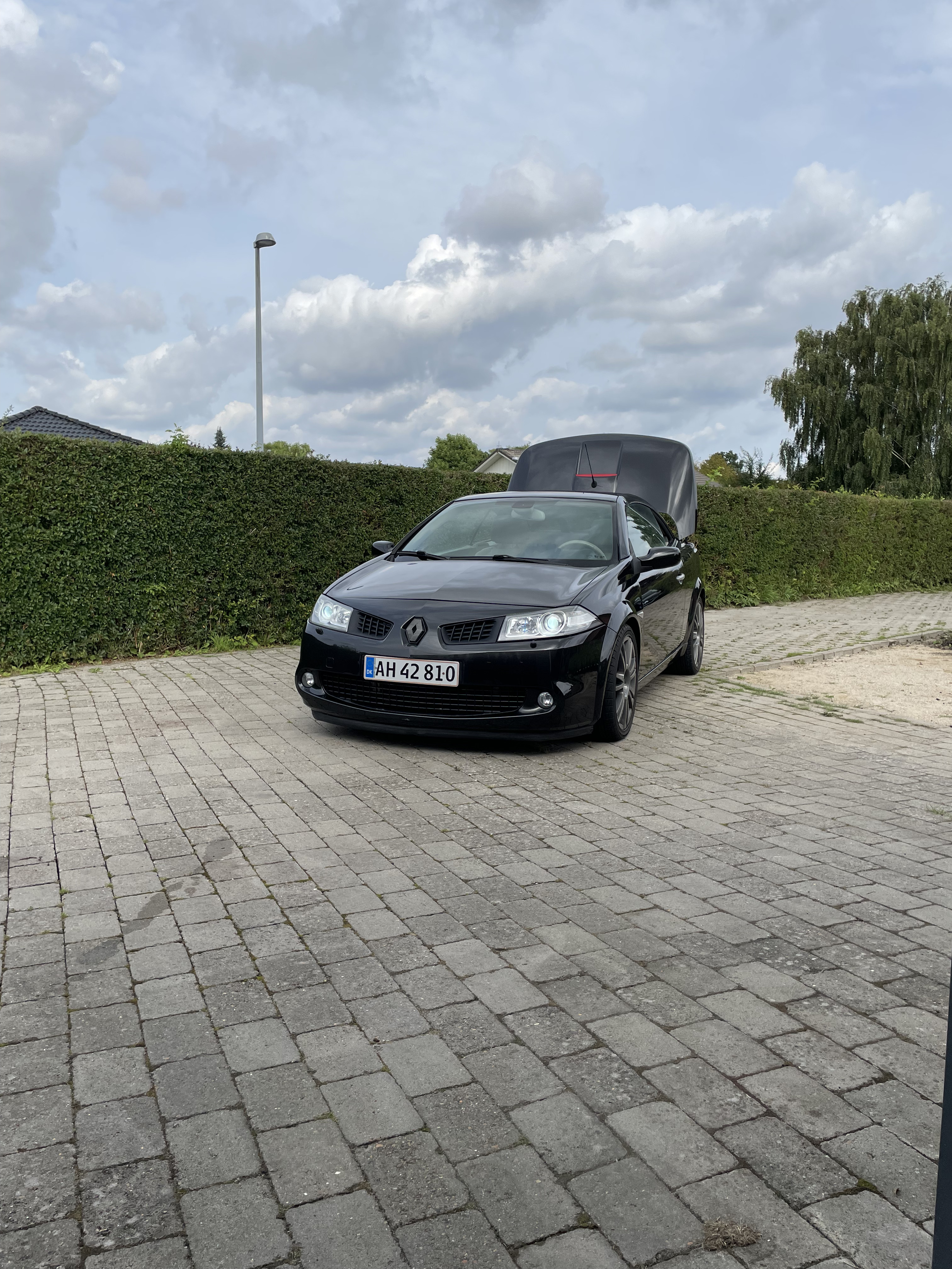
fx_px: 953
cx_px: 476
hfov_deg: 53.1
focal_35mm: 26
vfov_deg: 67.3
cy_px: 634
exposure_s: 1/3125
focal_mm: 4.2
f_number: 1.6
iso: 32
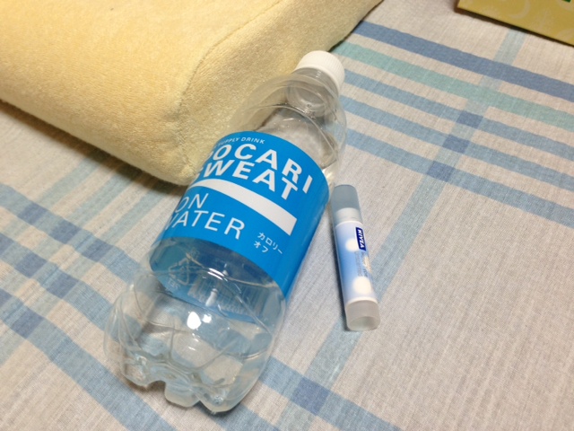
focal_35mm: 33
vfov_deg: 42.9
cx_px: 287
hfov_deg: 55.4
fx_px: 547
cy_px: 216
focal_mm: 4.13
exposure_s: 1/30
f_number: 2.4
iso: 50
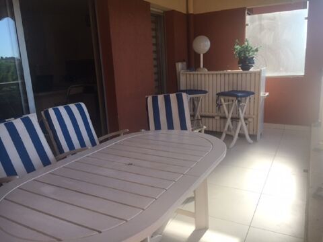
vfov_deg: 48.2
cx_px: 162
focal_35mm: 29
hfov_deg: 61.7
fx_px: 271
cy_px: 121
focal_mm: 4.15
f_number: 2.2
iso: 25
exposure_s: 1/827
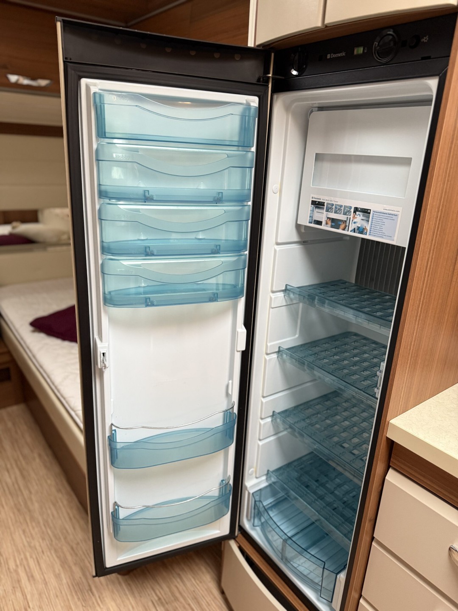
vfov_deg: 71.6
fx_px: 423
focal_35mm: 24
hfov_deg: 56.8
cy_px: 306
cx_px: 229
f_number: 1.78
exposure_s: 1/60
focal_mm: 6.76
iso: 320
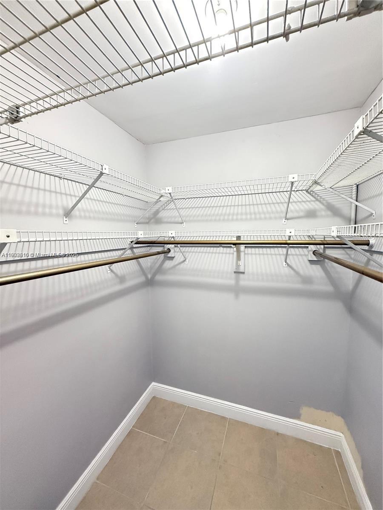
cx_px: 192
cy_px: 255
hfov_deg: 85.7
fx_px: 207
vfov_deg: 102.1
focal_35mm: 14
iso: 800
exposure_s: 1/60
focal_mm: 2.22
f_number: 2.2
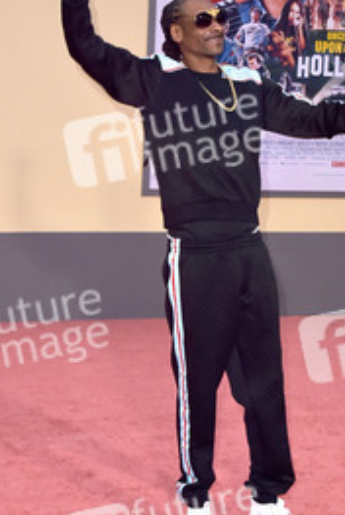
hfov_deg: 17.3
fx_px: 1133
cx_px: 222
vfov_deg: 25.6
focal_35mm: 79
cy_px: 239
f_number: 7.1
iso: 800
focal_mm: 52
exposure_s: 1/250
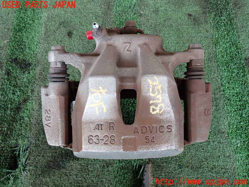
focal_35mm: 41
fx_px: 295
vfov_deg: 35.1
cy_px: 94
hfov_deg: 45.8
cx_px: 124
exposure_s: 1/40
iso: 200
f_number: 2.8
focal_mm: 7.31
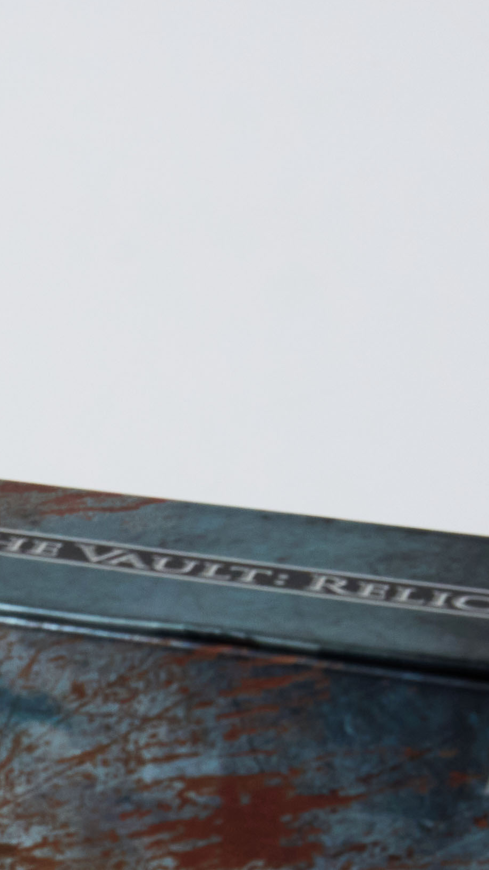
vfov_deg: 10.1
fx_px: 4810
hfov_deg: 5.6
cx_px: -629
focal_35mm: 209
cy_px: 1080
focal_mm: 47.6
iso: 800
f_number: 13
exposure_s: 1/50
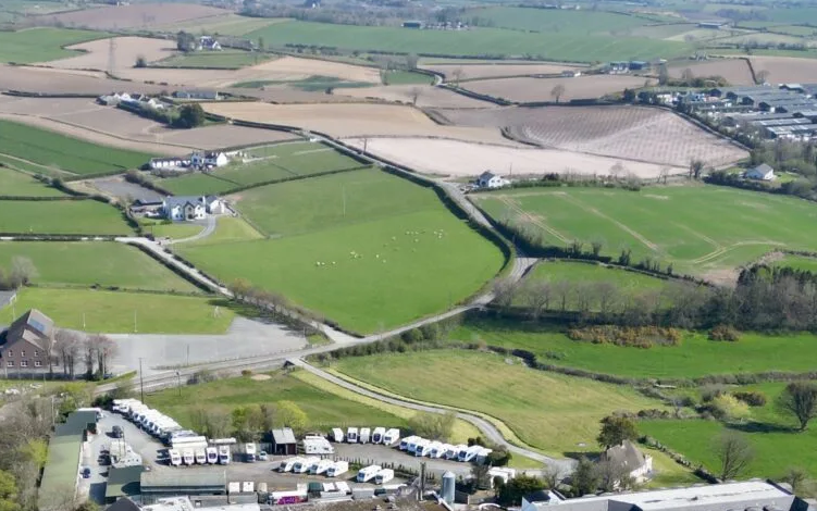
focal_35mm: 65
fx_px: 1448
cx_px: 330
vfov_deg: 19.1
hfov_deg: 31.4
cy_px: 574
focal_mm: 6.72
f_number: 1.7
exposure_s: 1/2000
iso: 120
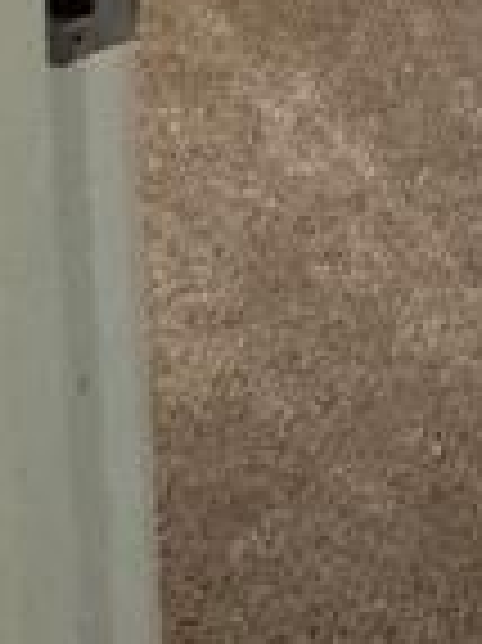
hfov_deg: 10.6
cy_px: -793
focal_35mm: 130
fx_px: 2417
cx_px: 892
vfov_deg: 12.6
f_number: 1.8
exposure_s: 1/50
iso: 250
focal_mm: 3
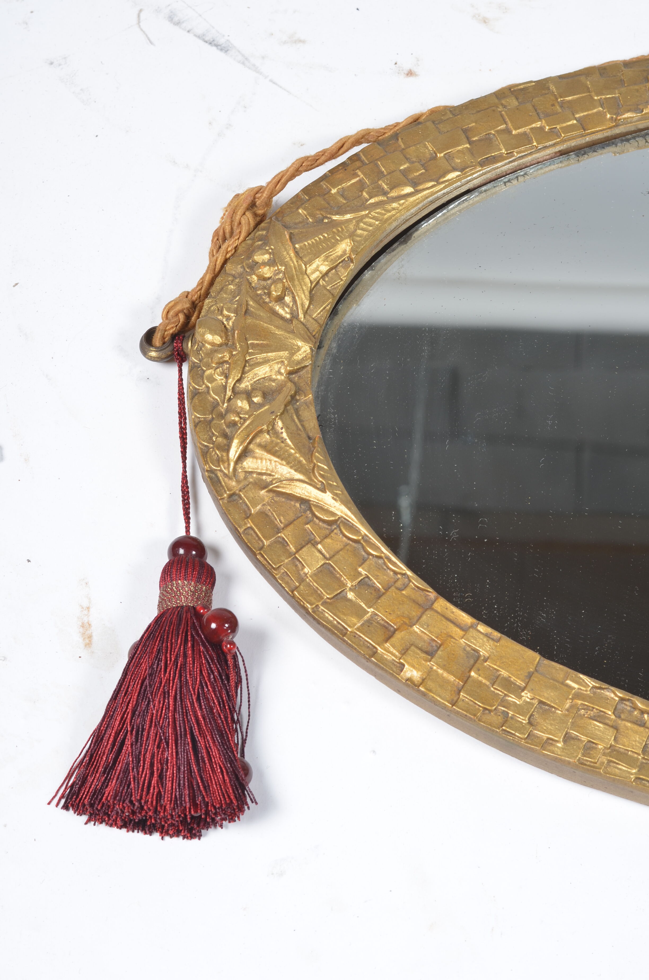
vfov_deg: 27.0
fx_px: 2037
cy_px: 490
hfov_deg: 18.1
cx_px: 324
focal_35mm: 75
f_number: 11
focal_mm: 50
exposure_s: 1/125
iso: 100
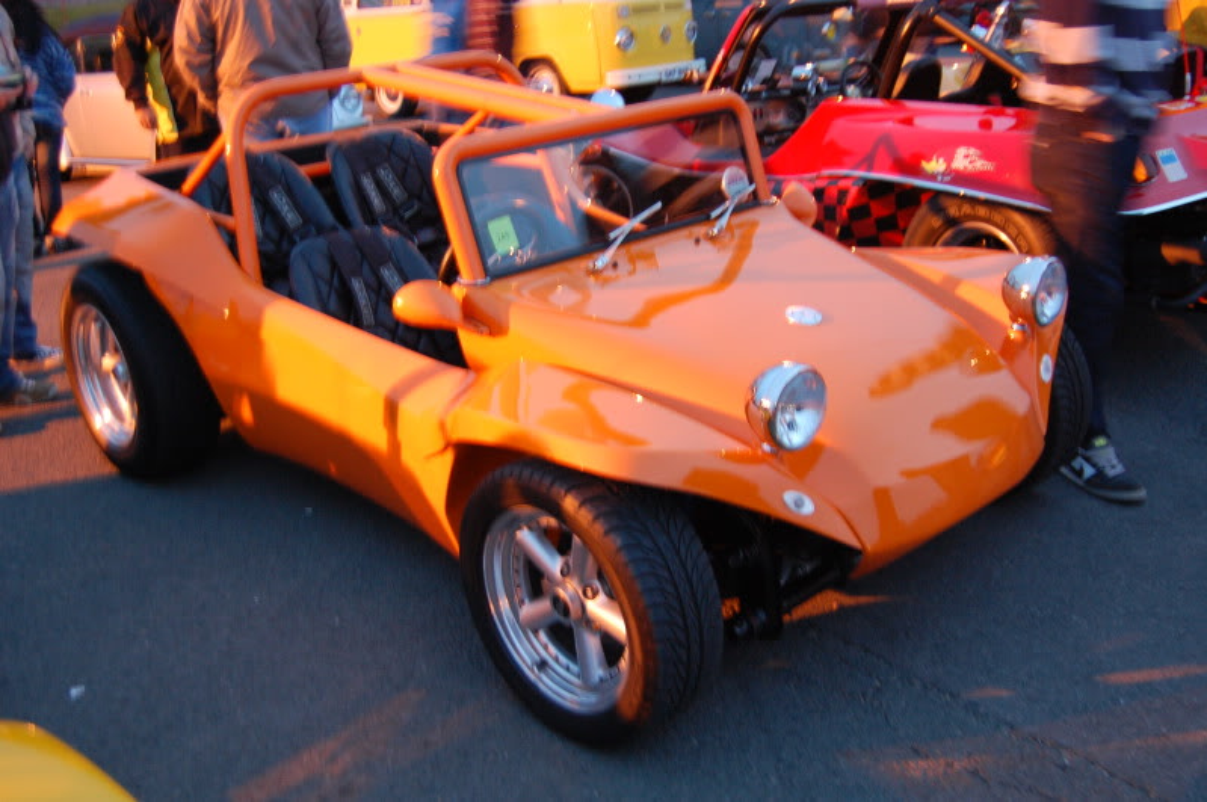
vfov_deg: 36.8
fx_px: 1206
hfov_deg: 53.2
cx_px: 604
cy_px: 401
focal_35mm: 36
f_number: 4
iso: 800
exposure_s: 1/6
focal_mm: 24
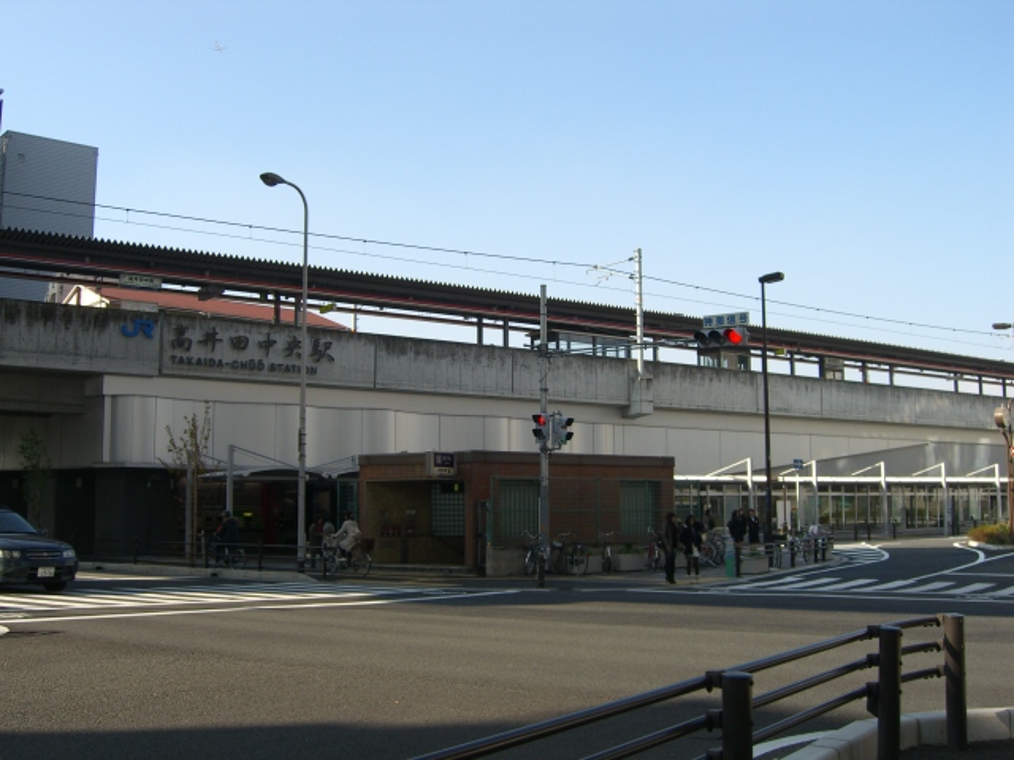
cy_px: 380
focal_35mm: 38
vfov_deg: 37.7
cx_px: 507
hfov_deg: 49.0
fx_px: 1113
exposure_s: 1/320
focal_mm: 7.9
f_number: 4
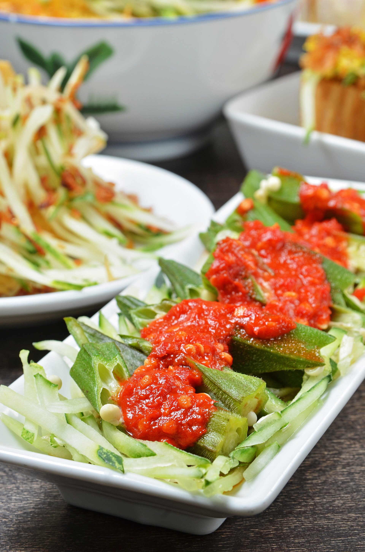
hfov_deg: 13.0
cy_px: 276
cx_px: 182
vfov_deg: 19.5
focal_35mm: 105
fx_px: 1604
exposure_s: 1/100
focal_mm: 70
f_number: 11
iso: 125
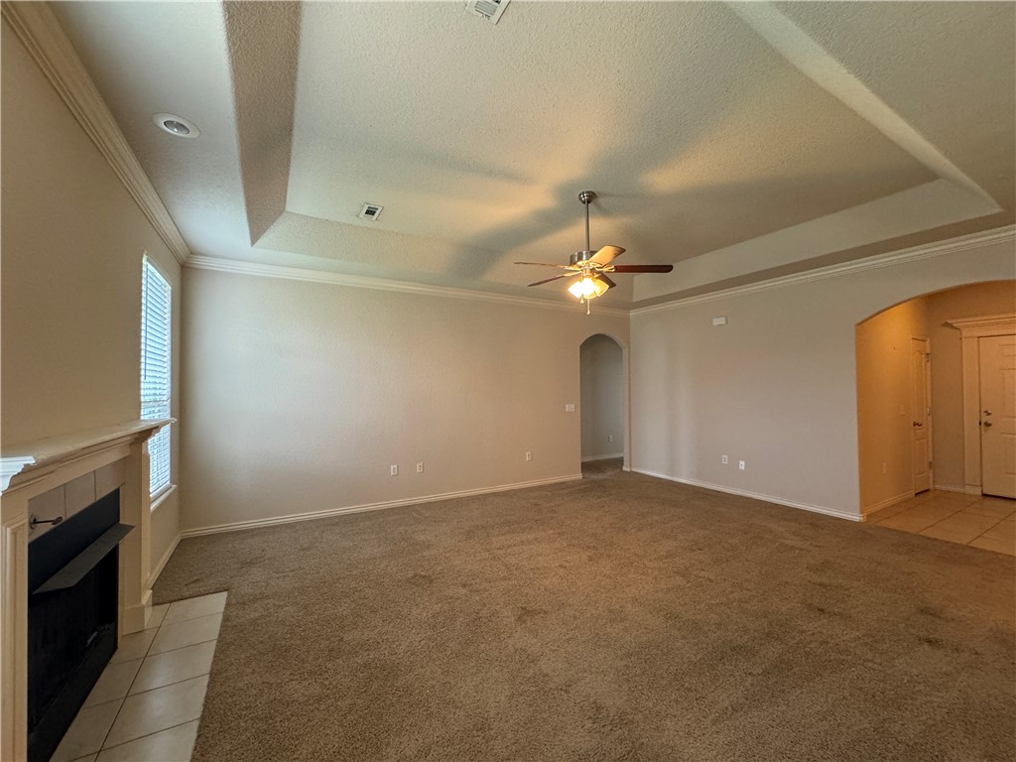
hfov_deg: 102.1
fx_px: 411
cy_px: 381
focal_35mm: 14
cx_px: 508
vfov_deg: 85.7
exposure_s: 1/60
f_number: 2.2
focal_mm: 2.22
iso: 320
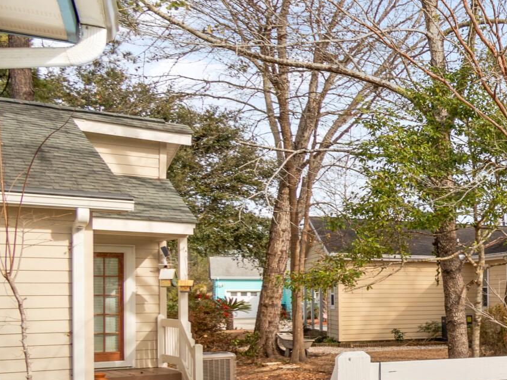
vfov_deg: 28.0
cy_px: 296
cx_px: 884
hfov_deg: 23.0
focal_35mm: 51
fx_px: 747
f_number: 8
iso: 100
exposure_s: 1/160
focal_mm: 10
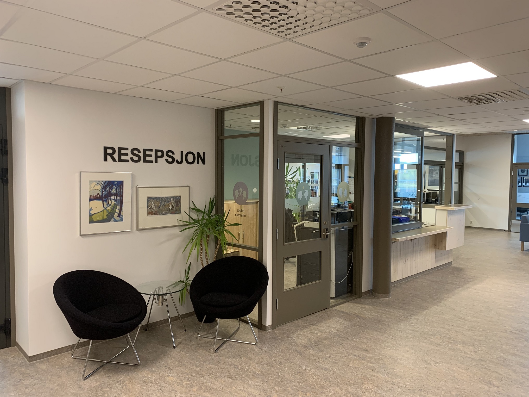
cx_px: 264
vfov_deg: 53.1
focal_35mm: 26
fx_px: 397
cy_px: 198
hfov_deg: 67.3
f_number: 1.8
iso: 100
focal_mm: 4.25
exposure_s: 1/60
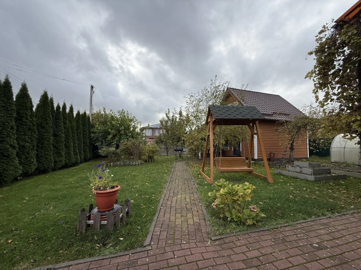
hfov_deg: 102.1
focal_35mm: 14
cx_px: 180
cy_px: 135
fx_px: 146
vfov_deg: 85.7
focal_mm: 2.22
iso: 50
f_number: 2.2
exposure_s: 1/416
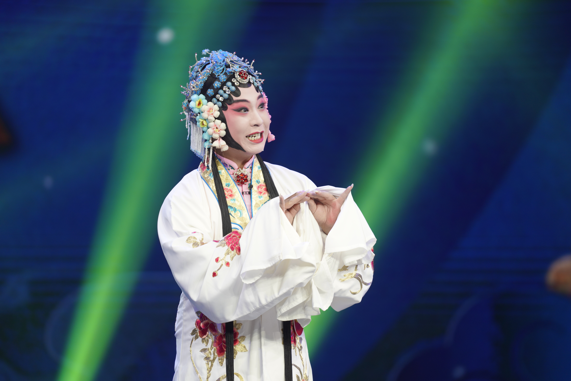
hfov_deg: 10.4
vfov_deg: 6.9
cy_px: 190
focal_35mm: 198
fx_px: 3140
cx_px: 286
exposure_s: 1/250
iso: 500
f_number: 2.8
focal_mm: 198
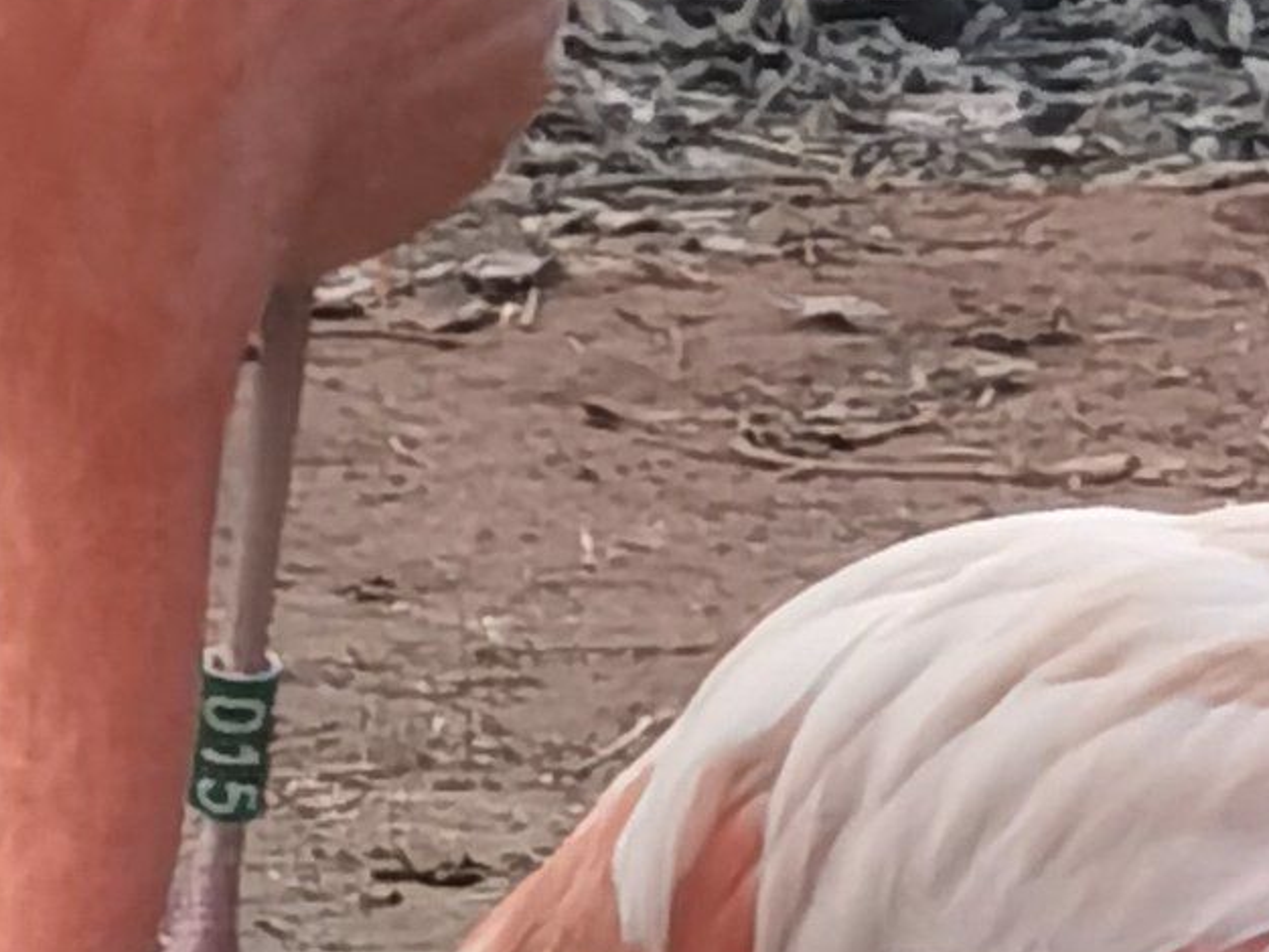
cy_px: 1277
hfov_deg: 1.6
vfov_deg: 1.2
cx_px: 1127
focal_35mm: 1212
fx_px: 44448
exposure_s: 1/102
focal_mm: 14.45
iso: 50
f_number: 3.4
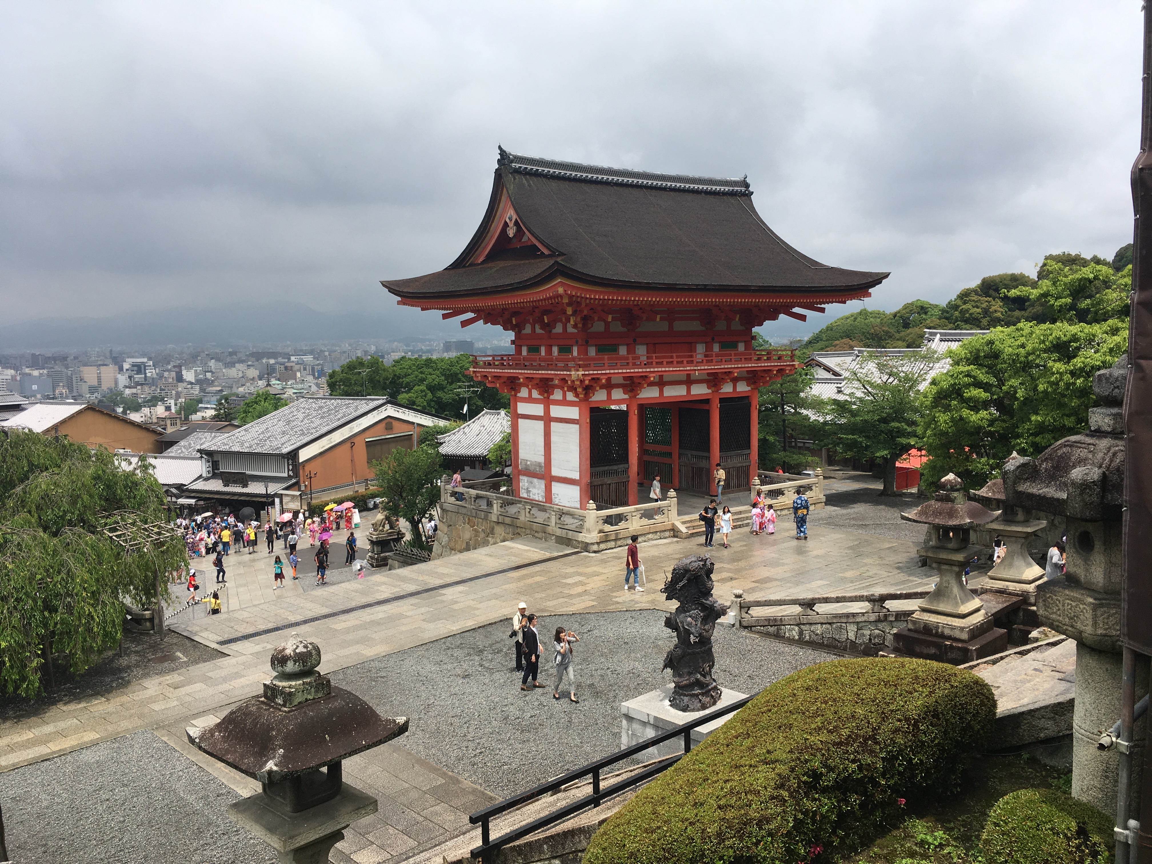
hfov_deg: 61.7
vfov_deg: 48.2
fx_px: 965
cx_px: 576
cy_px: 432
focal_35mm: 29
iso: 25
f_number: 2.2
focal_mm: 4.15
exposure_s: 1/1709
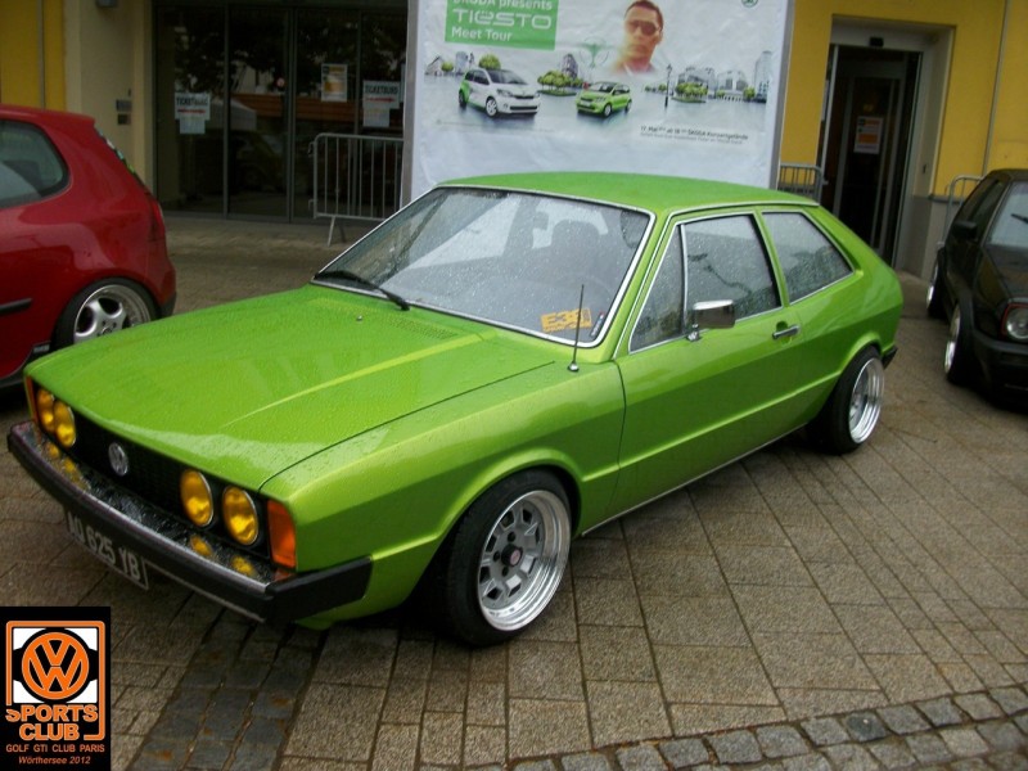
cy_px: 386
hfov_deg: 54.0
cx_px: 514
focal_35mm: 34
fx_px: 1010
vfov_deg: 41.8
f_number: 2.9
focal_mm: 5.7
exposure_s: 1/252
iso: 80
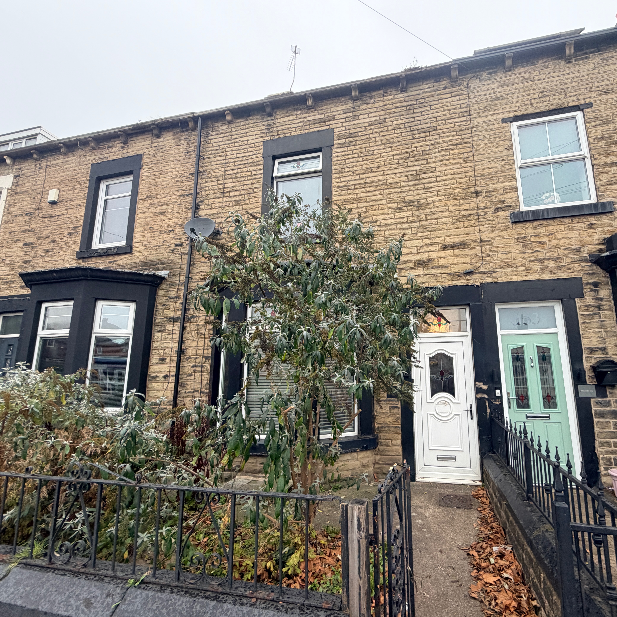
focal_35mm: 17
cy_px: 308
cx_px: 360
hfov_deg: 83.3
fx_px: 343
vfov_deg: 84.0
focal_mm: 2.22
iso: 160
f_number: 2.2
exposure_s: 1/121
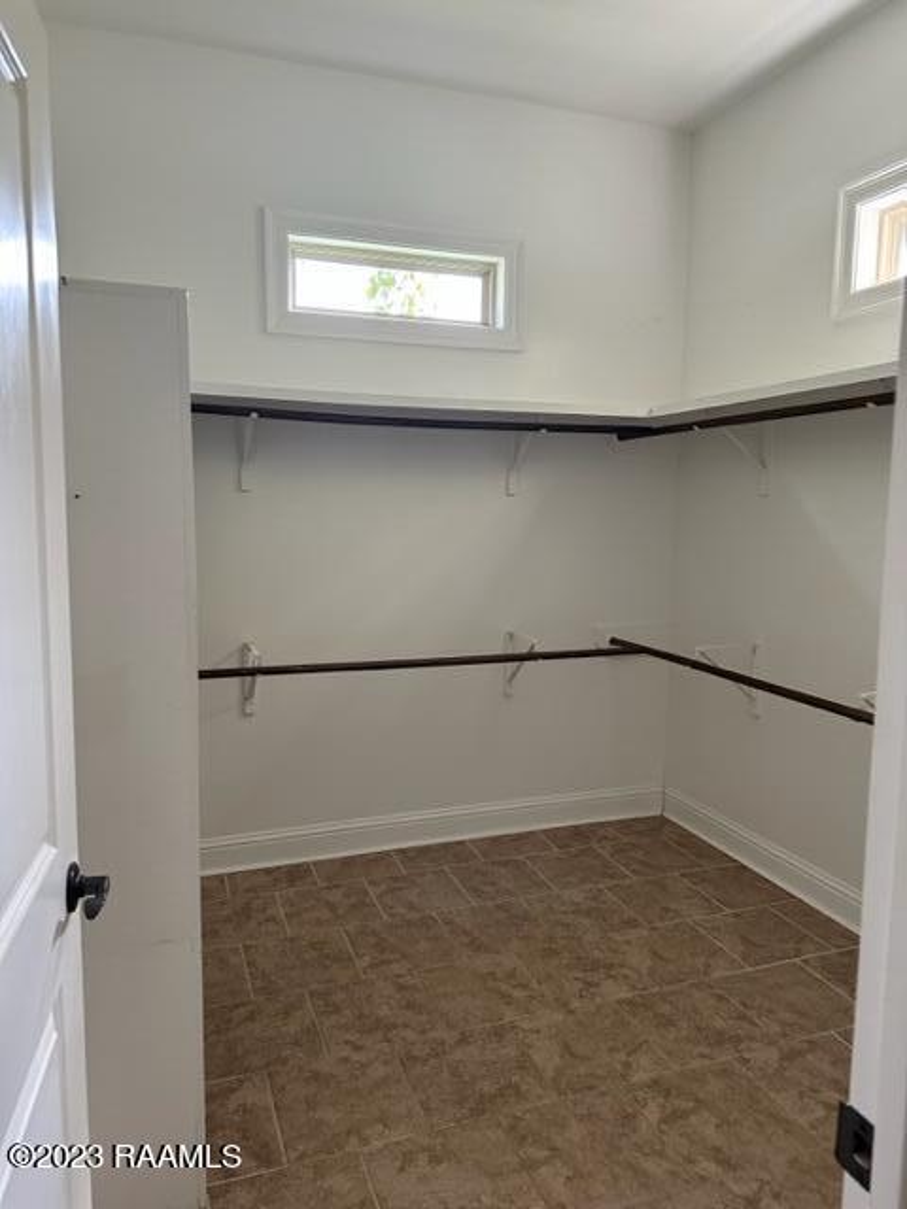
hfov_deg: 56.8
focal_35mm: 24
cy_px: 604
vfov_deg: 71.6
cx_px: 454
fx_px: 838
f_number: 1.78
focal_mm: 6.86
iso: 250
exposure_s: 1/109
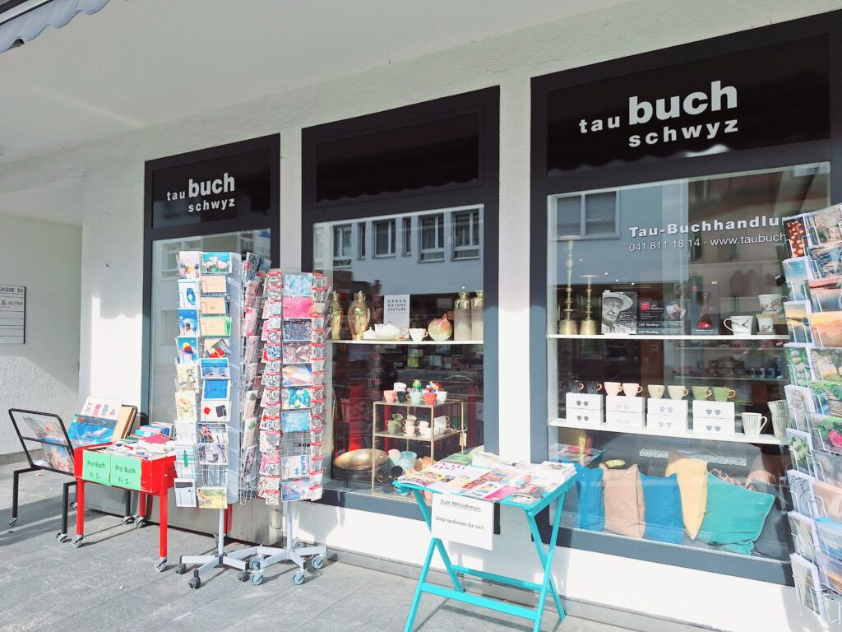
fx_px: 559
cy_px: 316
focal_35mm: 23
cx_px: 421
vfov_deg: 58.9
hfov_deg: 73.9
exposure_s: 1/2000
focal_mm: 5.54
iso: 40
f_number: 1.8
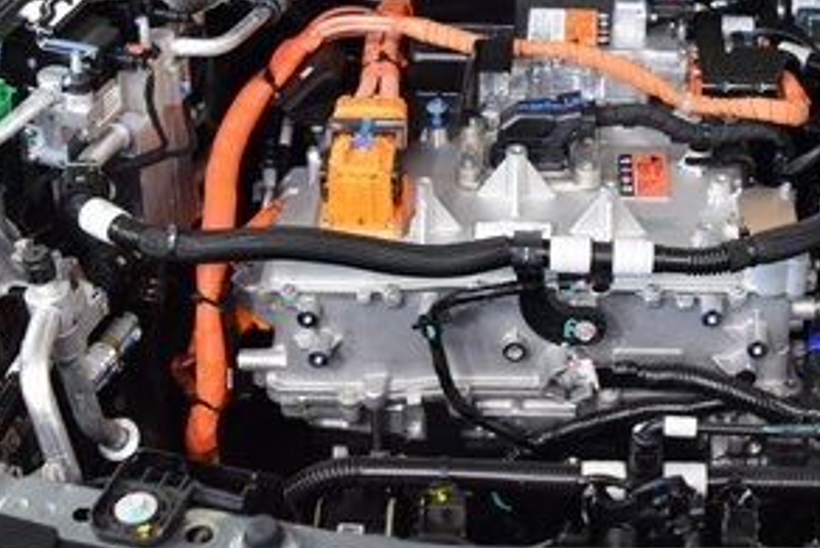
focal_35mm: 79
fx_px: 1800
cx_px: 609
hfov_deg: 25.4
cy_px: 260
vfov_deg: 17.3
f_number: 3.2
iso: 1600
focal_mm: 24
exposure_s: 1/60
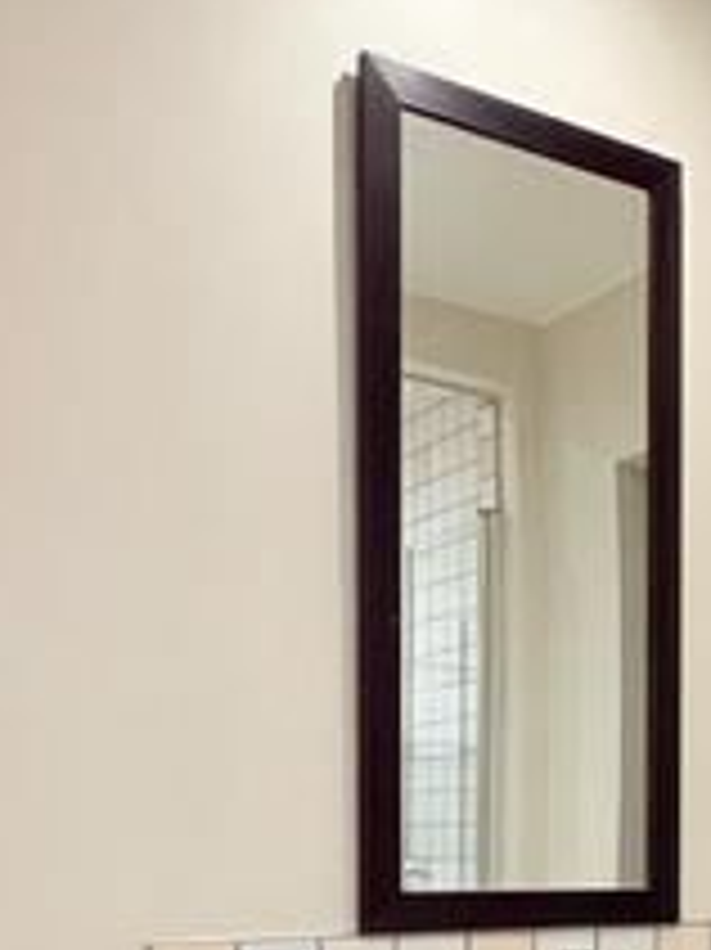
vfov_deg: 33.6
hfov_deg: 26.3
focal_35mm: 53
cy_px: 909
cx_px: 675
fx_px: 1453
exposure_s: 1/100
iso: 320
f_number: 2.2
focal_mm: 2.22
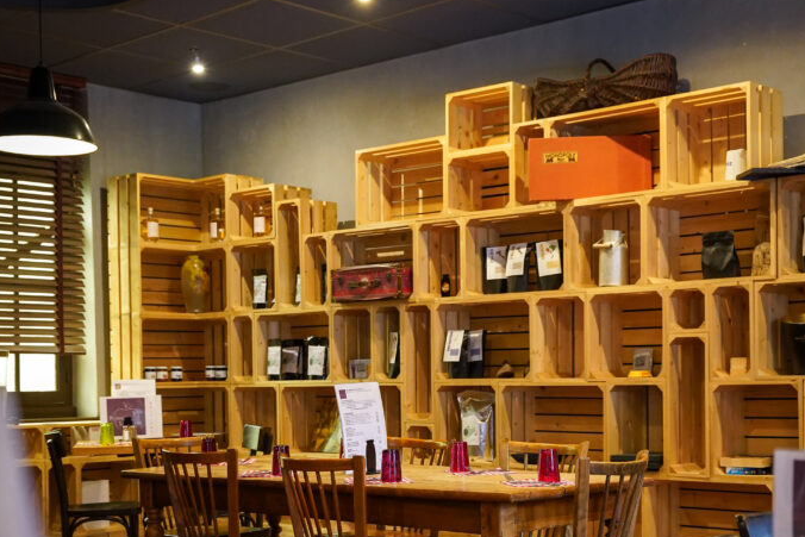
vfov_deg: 24.8
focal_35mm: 54
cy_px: 392
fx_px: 1209
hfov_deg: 36.8
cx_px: 403
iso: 4000
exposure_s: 1/50
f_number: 4
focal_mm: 35.7
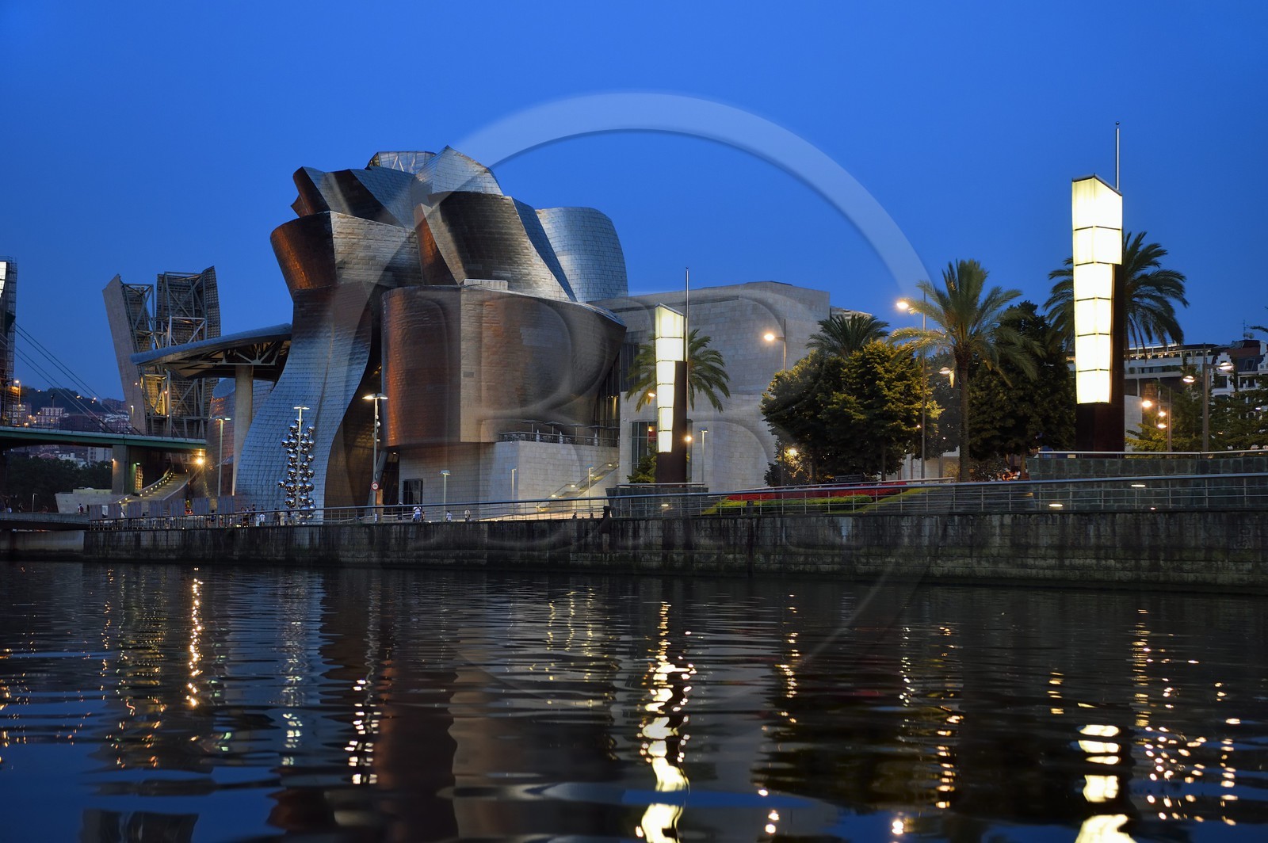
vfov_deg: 24.6
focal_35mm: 55
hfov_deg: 36.3
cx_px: 634
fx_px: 1936
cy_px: 422
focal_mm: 55
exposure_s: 1/40
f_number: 4
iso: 1600
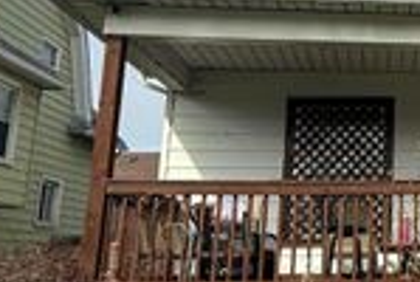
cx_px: 482
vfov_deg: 20.7
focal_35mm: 65
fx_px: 760
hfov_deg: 27.7
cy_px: 52
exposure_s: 1/2841
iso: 50
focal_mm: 2.22
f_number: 2.2
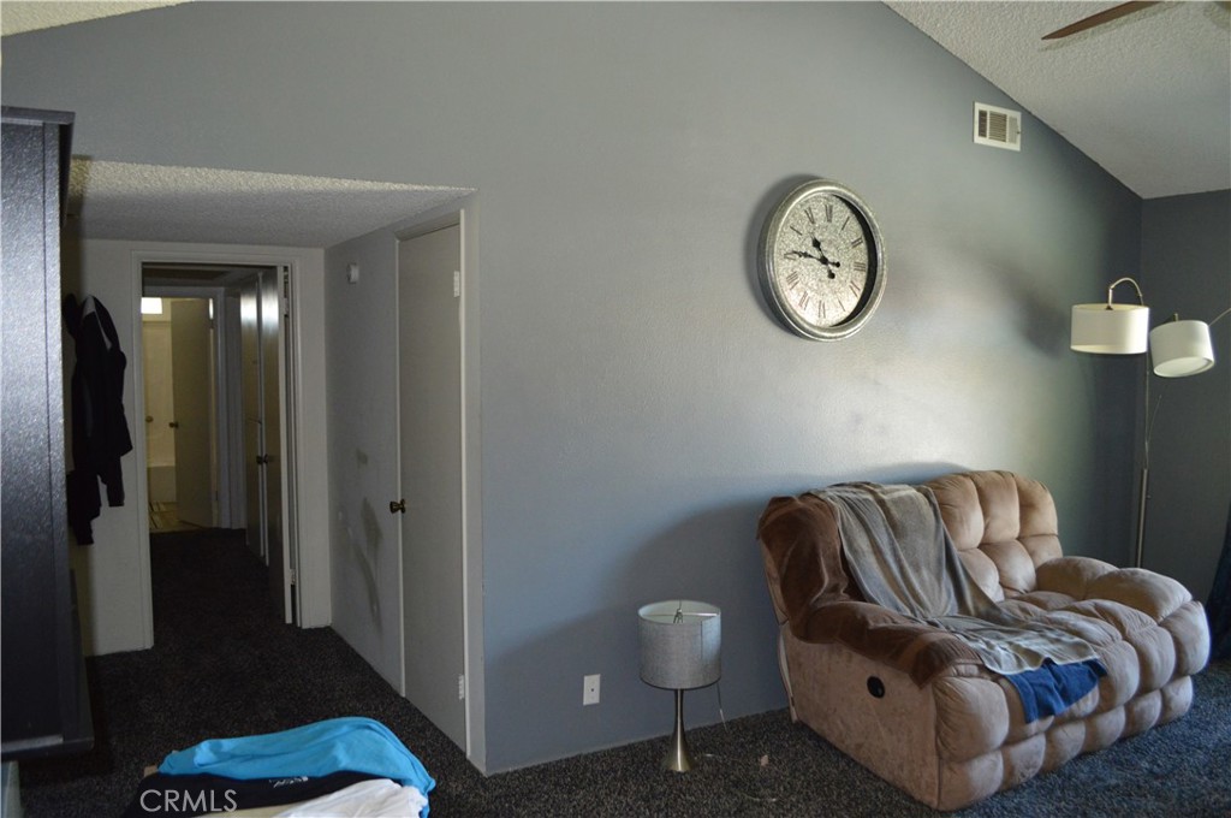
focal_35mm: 27
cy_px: 409
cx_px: 616
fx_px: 922
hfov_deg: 67.4
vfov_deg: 47.8
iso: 1400
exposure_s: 1/60
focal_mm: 18
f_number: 3.5
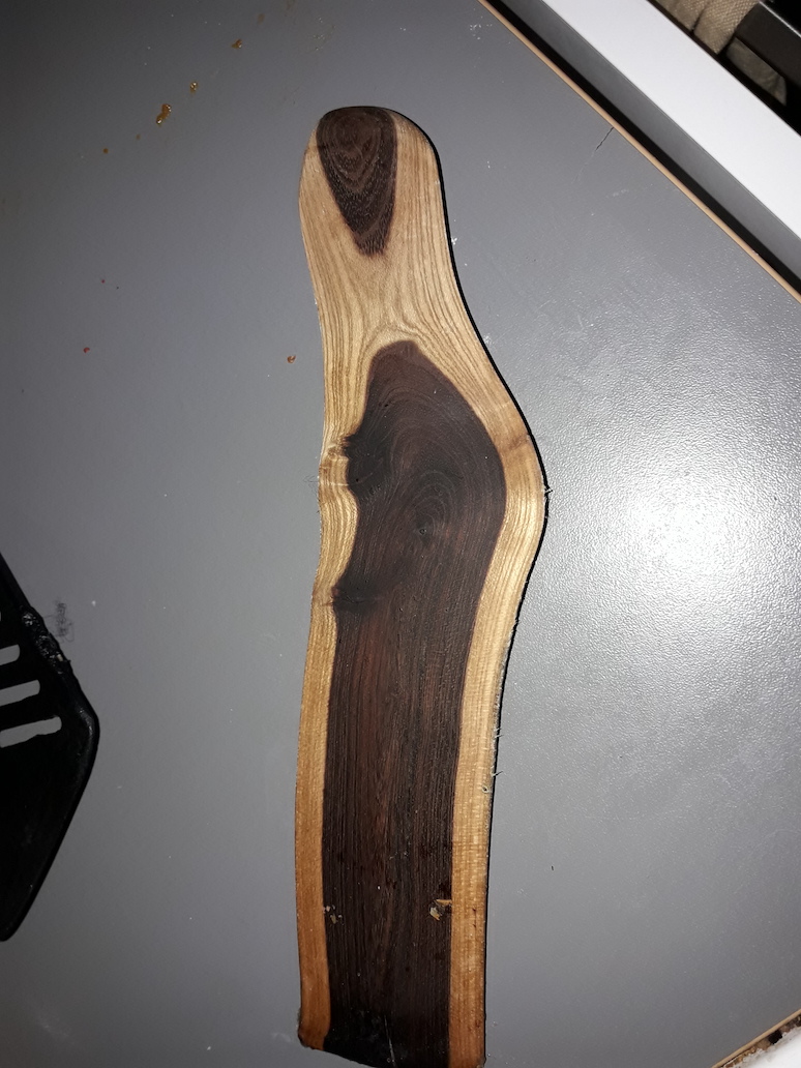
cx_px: 400
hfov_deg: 49.7
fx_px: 864
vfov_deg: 63.4
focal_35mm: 28
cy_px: 534
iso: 50
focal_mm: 3.7
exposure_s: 1/100
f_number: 1.9
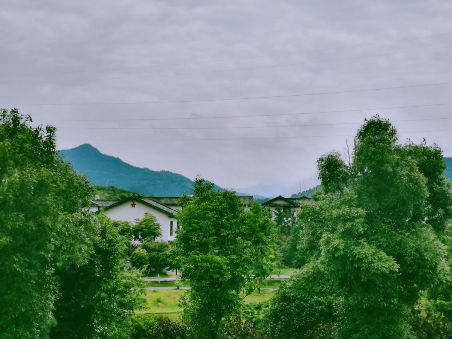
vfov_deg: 24.8
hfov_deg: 32.7
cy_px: 170
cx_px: 226
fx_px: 770
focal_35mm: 59
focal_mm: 5.58
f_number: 4
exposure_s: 1/9174
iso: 50
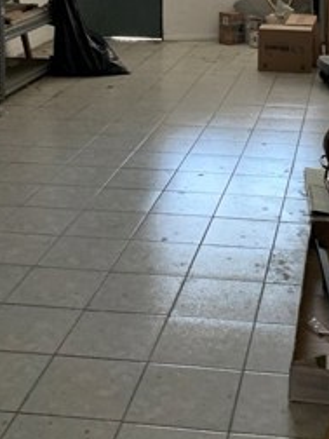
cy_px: 28
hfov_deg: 22.0
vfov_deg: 28.1
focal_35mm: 66
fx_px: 836
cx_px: 261
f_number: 1.8
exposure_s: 1/43
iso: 400
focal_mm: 4.25
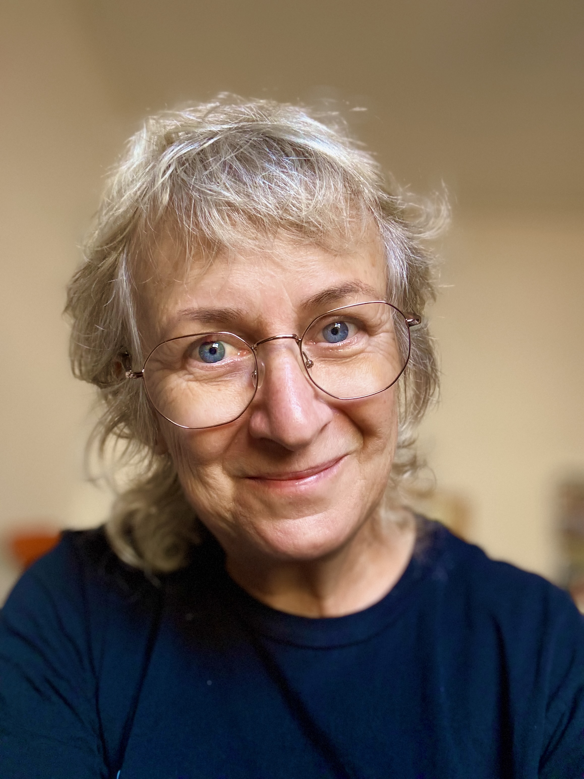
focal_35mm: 30
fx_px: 675
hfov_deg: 46.8
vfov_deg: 60.0
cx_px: 292
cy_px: 390
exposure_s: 1/60
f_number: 1.9
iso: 250
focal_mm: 2.69
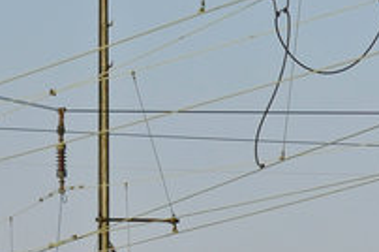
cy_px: 454
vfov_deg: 2.2
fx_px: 6569
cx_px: 719
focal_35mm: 625
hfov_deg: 3.3
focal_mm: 70
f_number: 5.6
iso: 250
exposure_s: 1/800
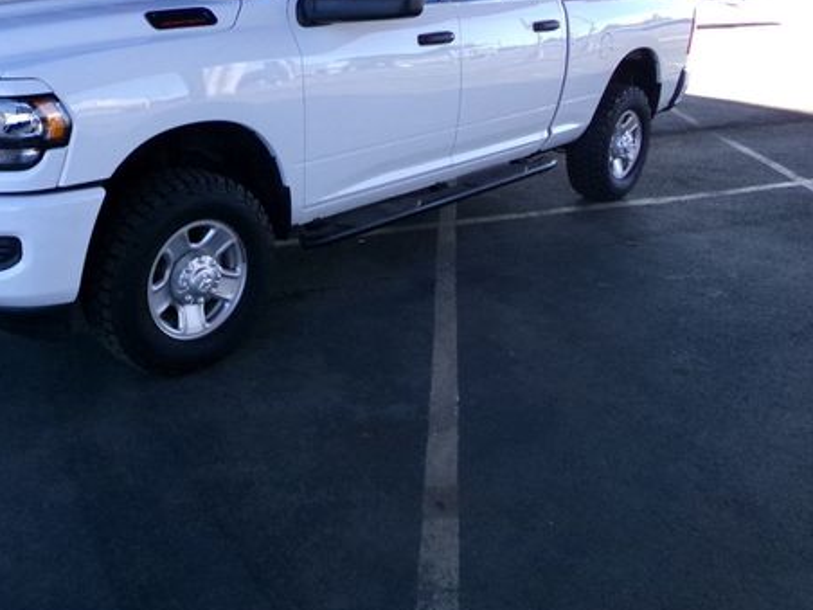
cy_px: 205
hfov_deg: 52.9
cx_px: 270
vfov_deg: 41.3
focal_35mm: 34
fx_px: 799
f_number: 11.07
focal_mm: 4.3
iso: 404
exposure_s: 1/60
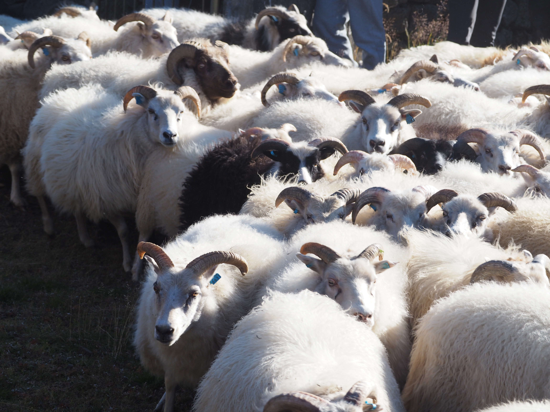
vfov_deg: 9.9
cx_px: 275
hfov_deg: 13.2
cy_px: 206
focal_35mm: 150
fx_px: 2383
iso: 200
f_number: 6.3
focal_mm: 75
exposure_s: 1/320
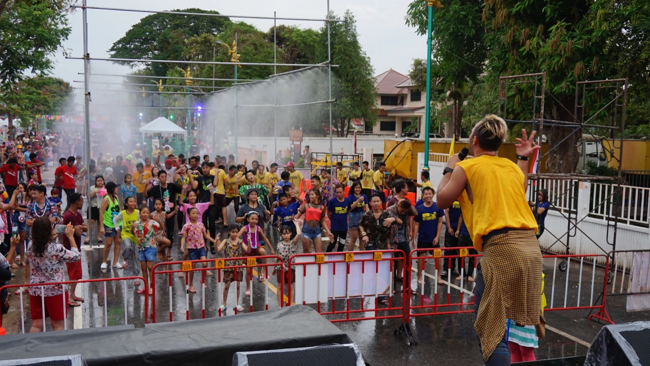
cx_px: 325
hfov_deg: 52.8
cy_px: 190
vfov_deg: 31.2
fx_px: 655
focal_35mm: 38
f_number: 4.5
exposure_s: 1/60
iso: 200
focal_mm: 24
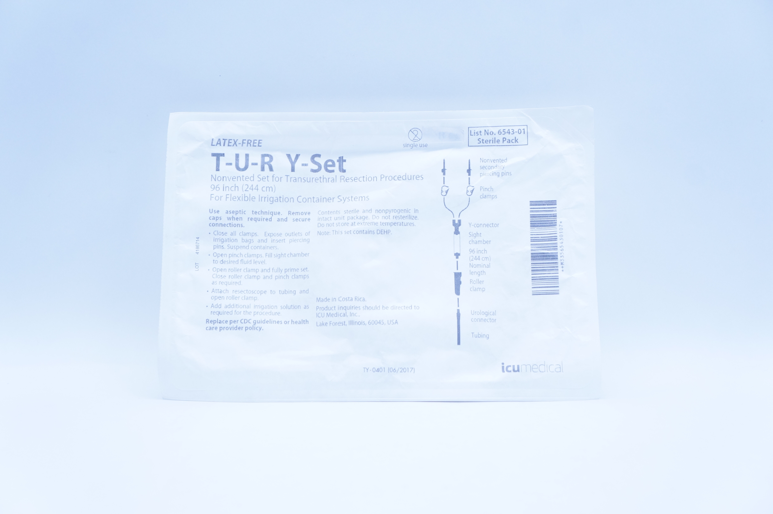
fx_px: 1030
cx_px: 386
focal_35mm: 48
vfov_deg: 28.0
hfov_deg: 41.2
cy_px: 257
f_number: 5.6
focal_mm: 32
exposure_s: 1/160
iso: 800
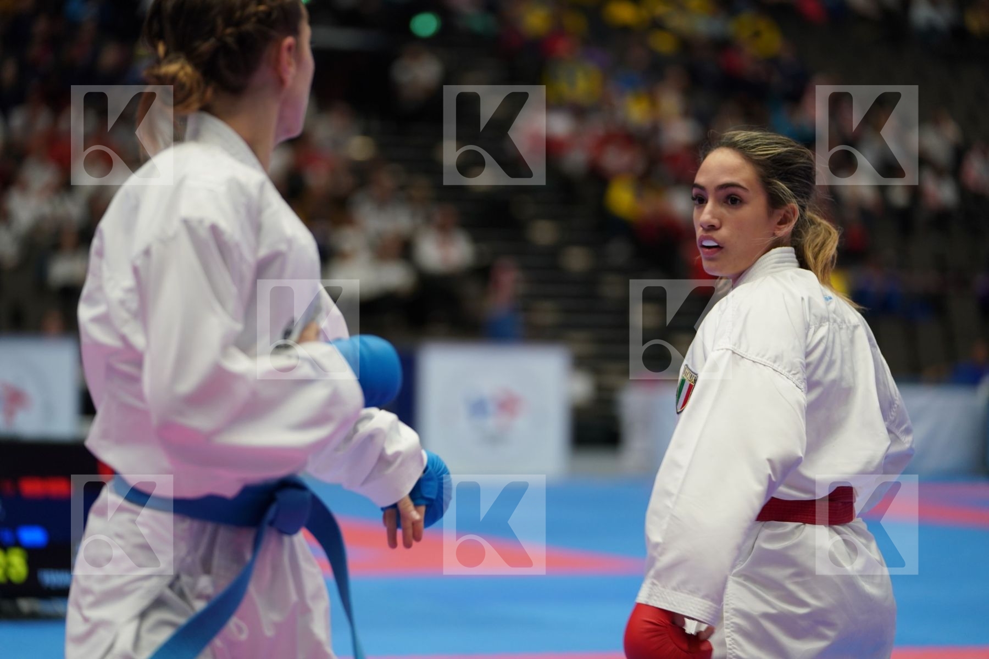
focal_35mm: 124
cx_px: 494
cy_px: 330
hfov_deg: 16.5
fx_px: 3406
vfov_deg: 11.1
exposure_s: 1/500
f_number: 2.8
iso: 1000
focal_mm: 124
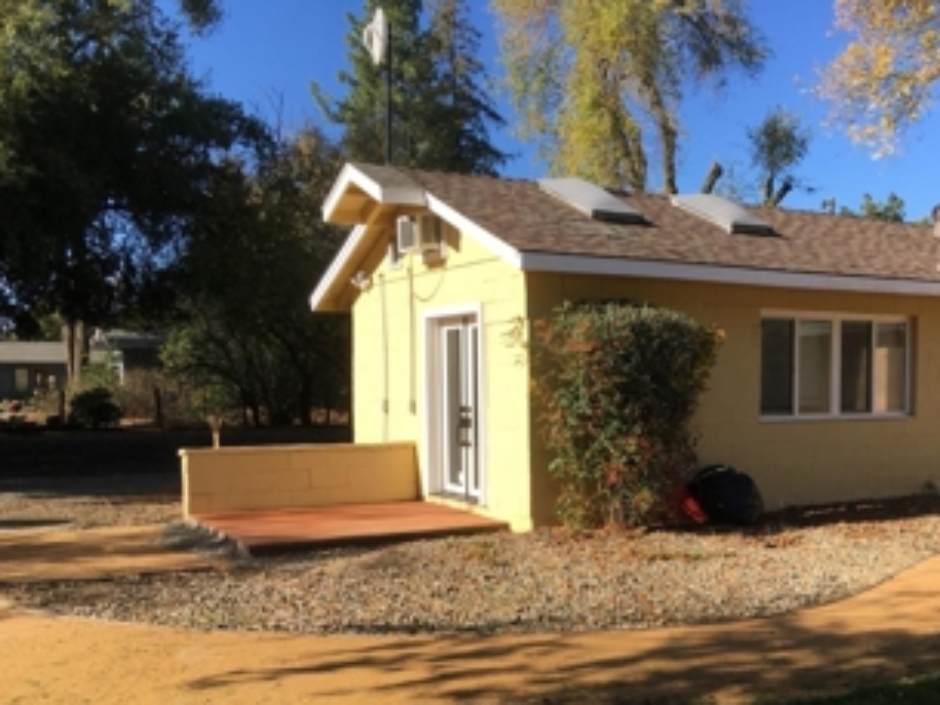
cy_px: 459
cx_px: 582
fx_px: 1032
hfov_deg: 48.5
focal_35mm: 38
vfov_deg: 37.4
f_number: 2.2
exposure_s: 1/1202
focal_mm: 4.15
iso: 25
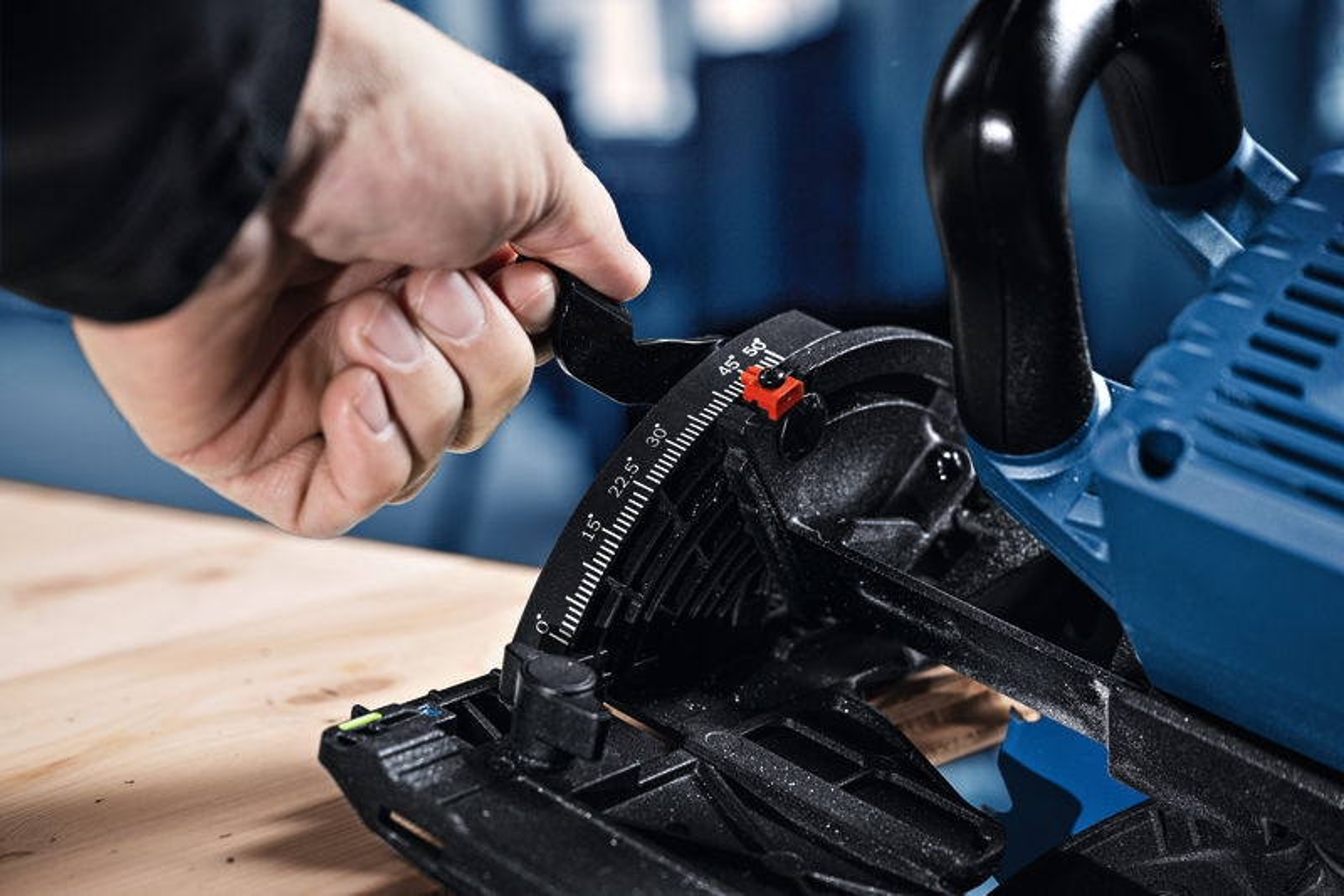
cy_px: 448
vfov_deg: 19.4
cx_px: 672
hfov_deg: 28.8
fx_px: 2613
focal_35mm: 70
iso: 320
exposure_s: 1/80
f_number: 5.6
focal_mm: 70
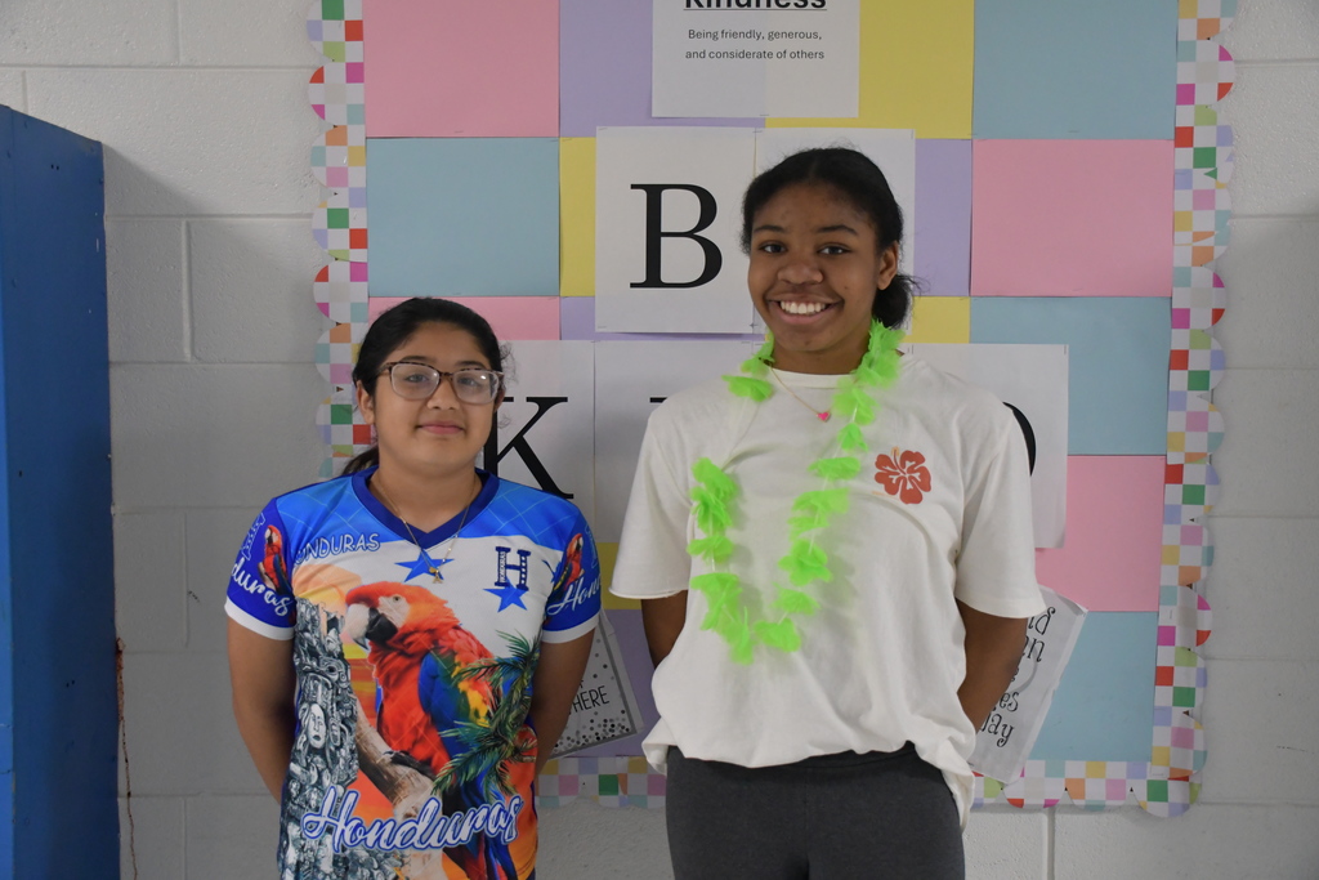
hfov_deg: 49.5
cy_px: 440
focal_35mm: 39
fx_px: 1429
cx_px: 660
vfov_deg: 34.2
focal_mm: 26
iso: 3200
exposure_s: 1/60
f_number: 3.8
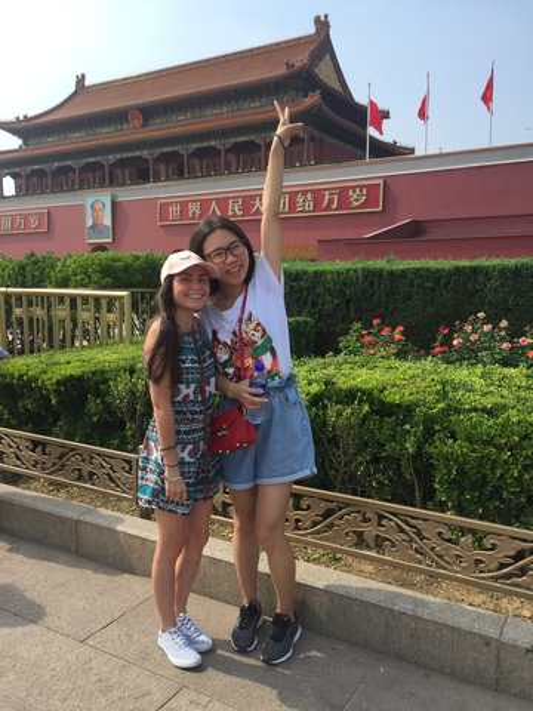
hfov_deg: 48.2
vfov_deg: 61.7
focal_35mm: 29
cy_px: 356
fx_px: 595
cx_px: 266
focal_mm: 4.15
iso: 32
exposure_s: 1/1199
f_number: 2.2
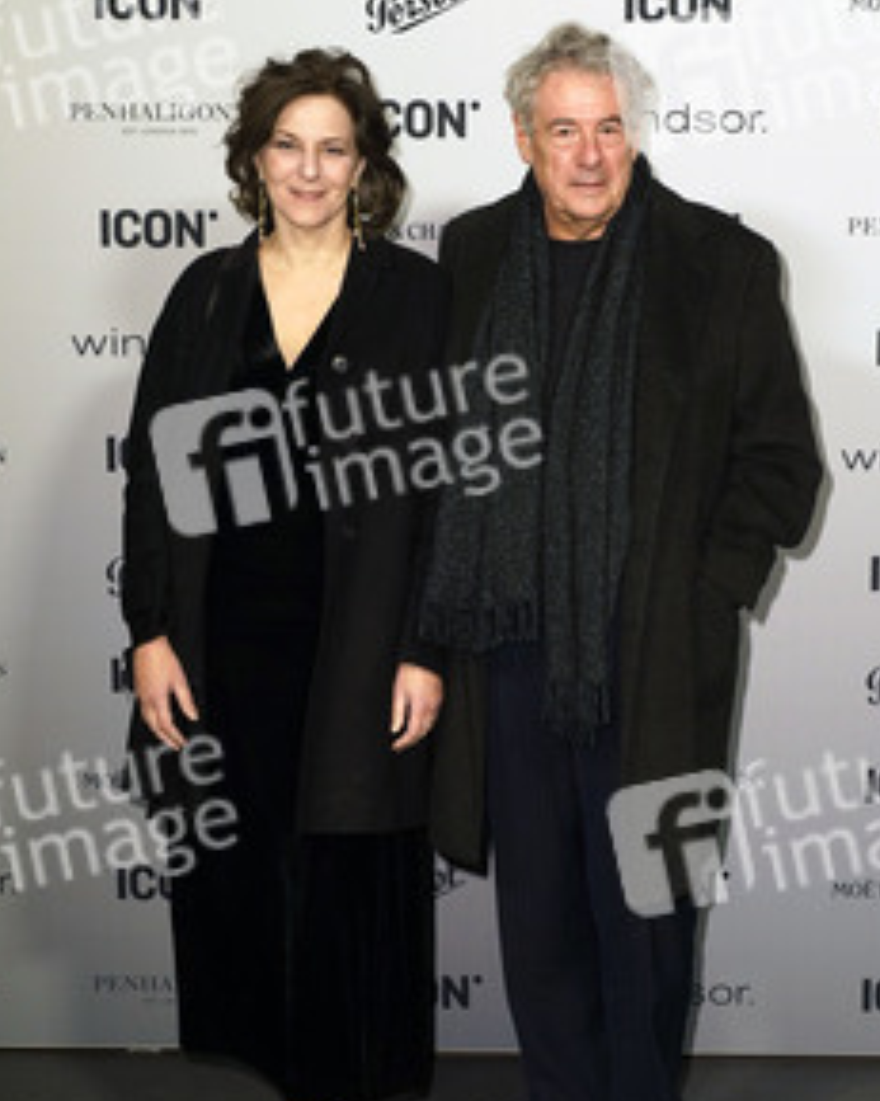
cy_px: 636
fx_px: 2117
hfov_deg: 23.5
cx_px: 457
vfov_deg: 29.1
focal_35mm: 65
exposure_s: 1/160
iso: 1600
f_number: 5.6
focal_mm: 50
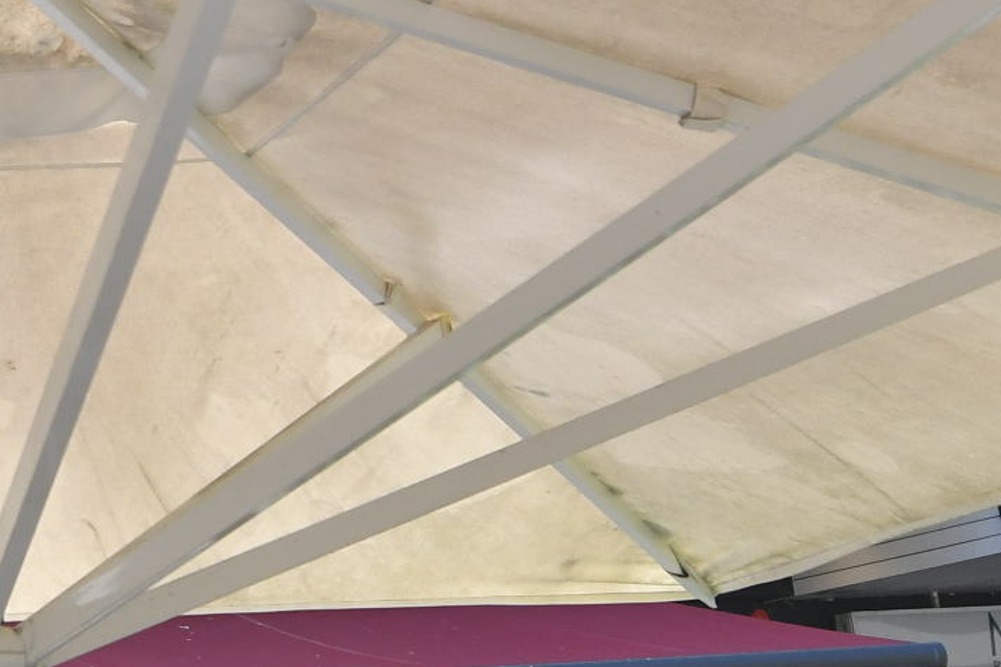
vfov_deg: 16.5
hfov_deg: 23.2
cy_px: 104
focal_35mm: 82
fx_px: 2279
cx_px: -124
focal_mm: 14
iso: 500
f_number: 3.5
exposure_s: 1/3200
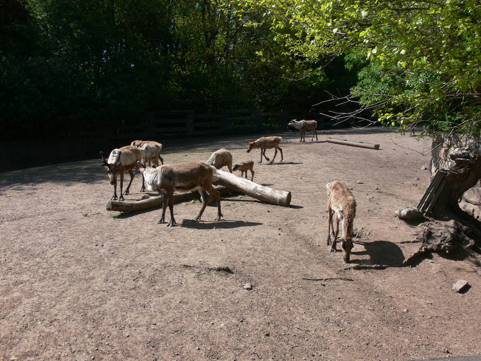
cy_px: 180
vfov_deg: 34.3
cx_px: 240
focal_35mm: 42
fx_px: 584
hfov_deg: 44.8
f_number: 5.6
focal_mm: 8.9
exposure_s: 1/250
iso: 80
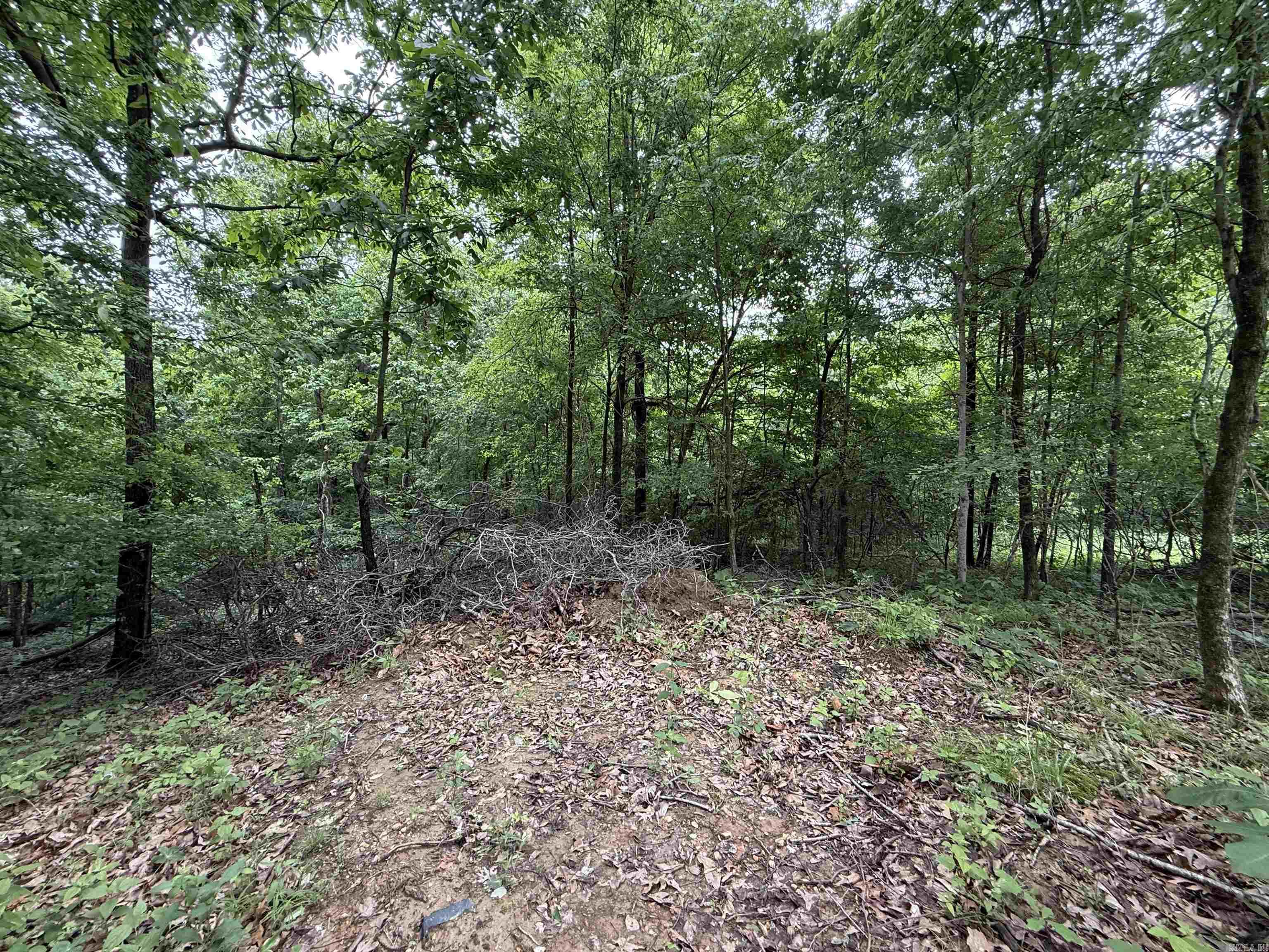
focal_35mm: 14
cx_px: 634
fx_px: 513
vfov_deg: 85.7
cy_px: 476
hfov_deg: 102.1
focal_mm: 2.22
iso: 125
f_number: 2.2
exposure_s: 1/99
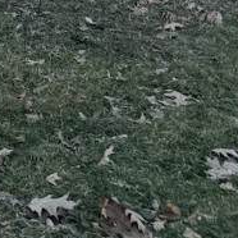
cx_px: -385
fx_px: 1361
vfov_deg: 7.3
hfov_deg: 8.8
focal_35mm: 175
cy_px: -705
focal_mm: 6.86
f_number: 1.78
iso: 80
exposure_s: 1/1193
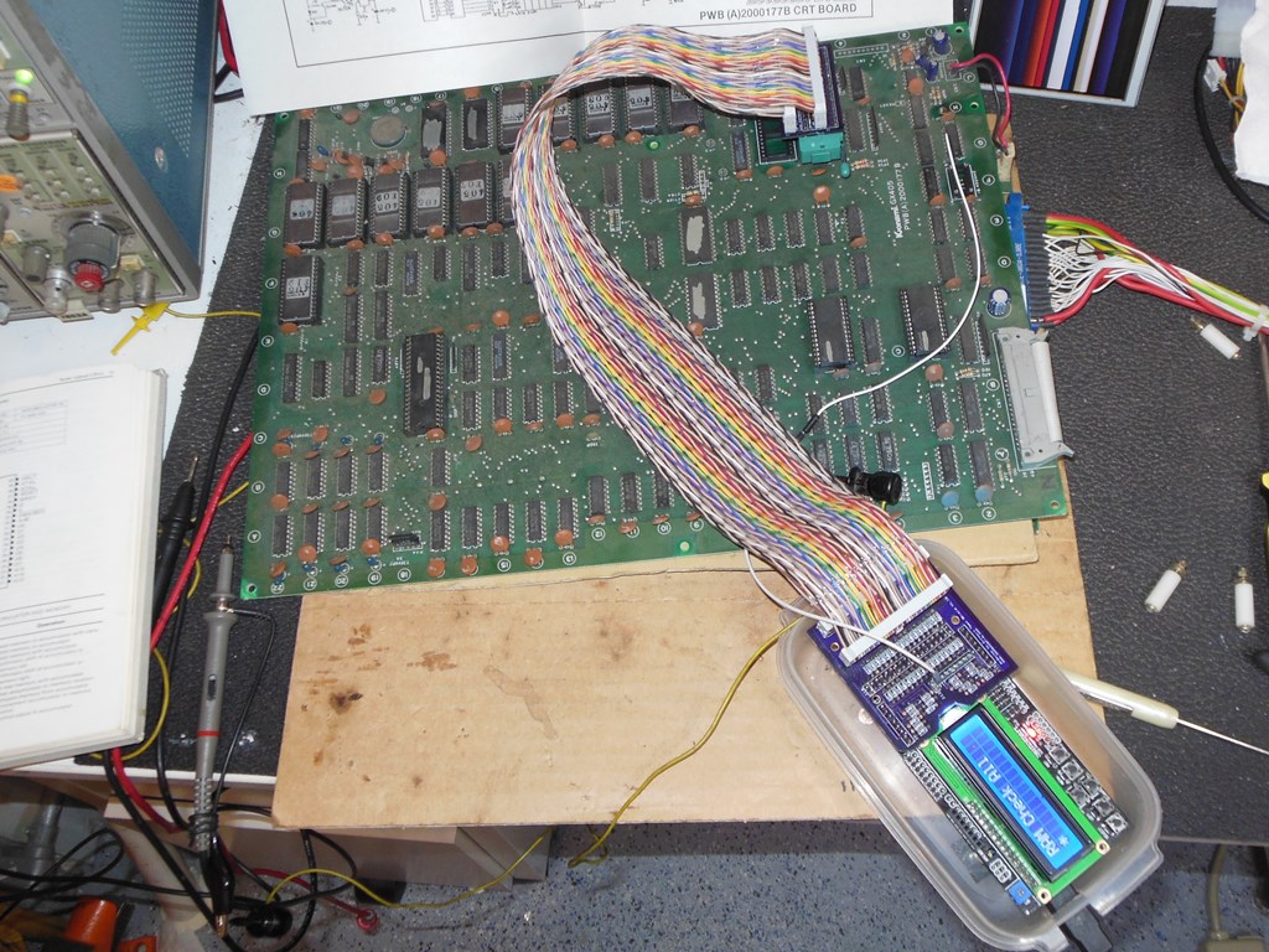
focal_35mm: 29
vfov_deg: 48.2
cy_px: 476
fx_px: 1063
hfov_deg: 61.7
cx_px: 634
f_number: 3.3
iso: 200
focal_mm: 5.2
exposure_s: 1/25
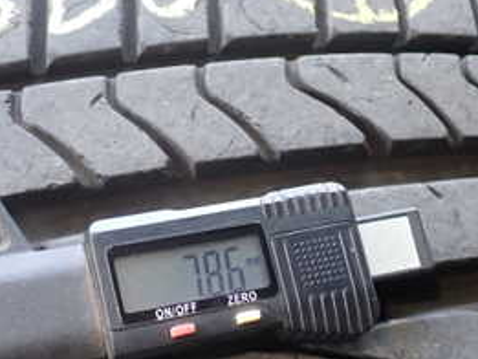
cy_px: 275
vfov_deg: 21.1
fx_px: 953
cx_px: 253
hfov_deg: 28.1
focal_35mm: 69
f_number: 2.3
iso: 250
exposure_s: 1/40
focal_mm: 5.4
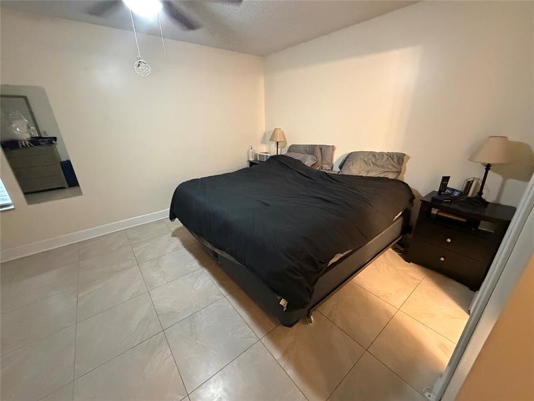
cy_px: 200
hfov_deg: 102.1
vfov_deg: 85.7
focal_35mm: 14
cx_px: 267
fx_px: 216
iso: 1000
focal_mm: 2.22
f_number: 2.2
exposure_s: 1/60
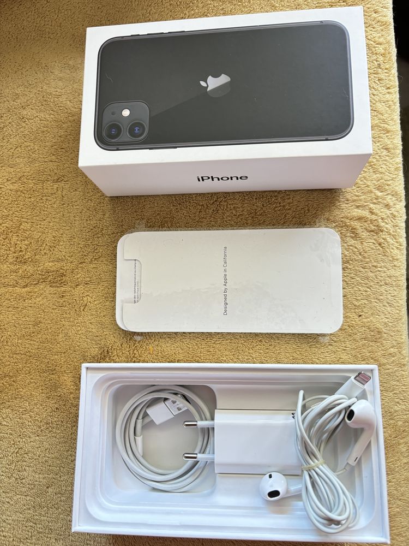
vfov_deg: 67.3
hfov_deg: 53.1
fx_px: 410
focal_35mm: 26
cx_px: 204
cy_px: 273
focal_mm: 5.96
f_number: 1.6
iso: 160
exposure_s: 1/60
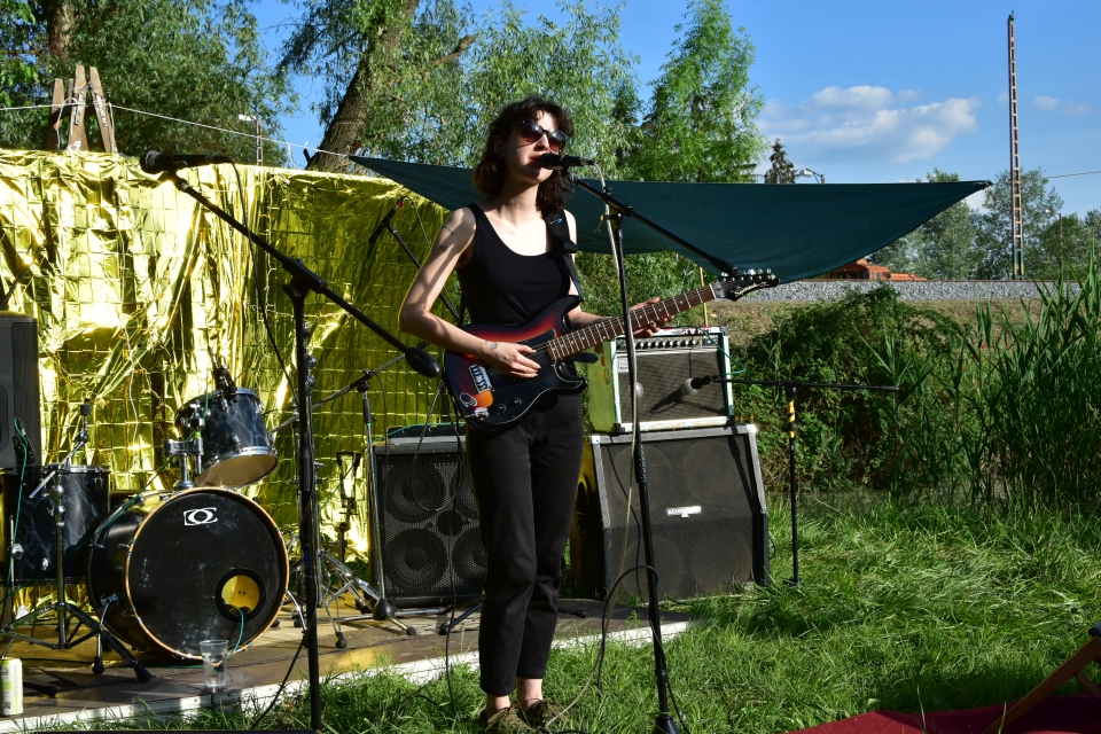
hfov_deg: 35.1
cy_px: 367
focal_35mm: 57
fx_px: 1743
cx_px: 550
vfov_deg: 23.8
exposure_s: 1/400
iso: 250
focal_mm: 38
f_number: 10
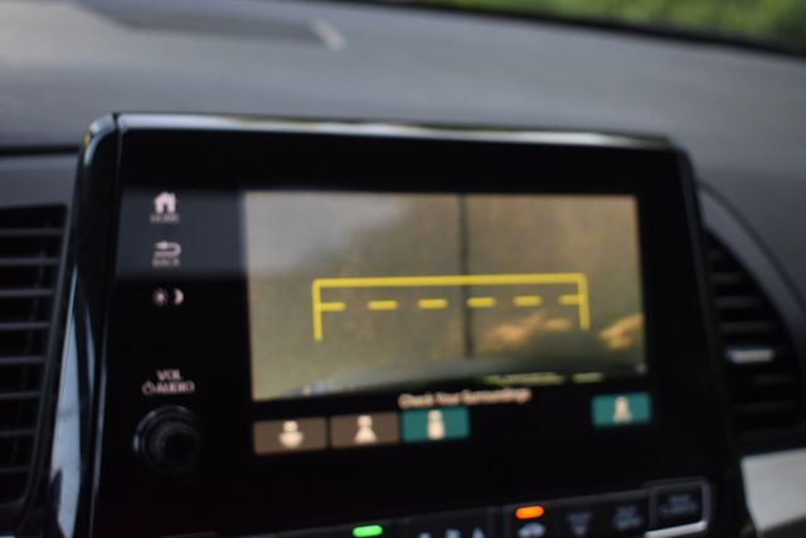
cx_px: 403
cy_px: 269
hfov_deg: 38.9
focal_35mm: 51
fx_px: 1142
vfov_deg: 26.5
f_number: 4.5
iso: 800
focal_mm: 34
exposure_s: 1/200
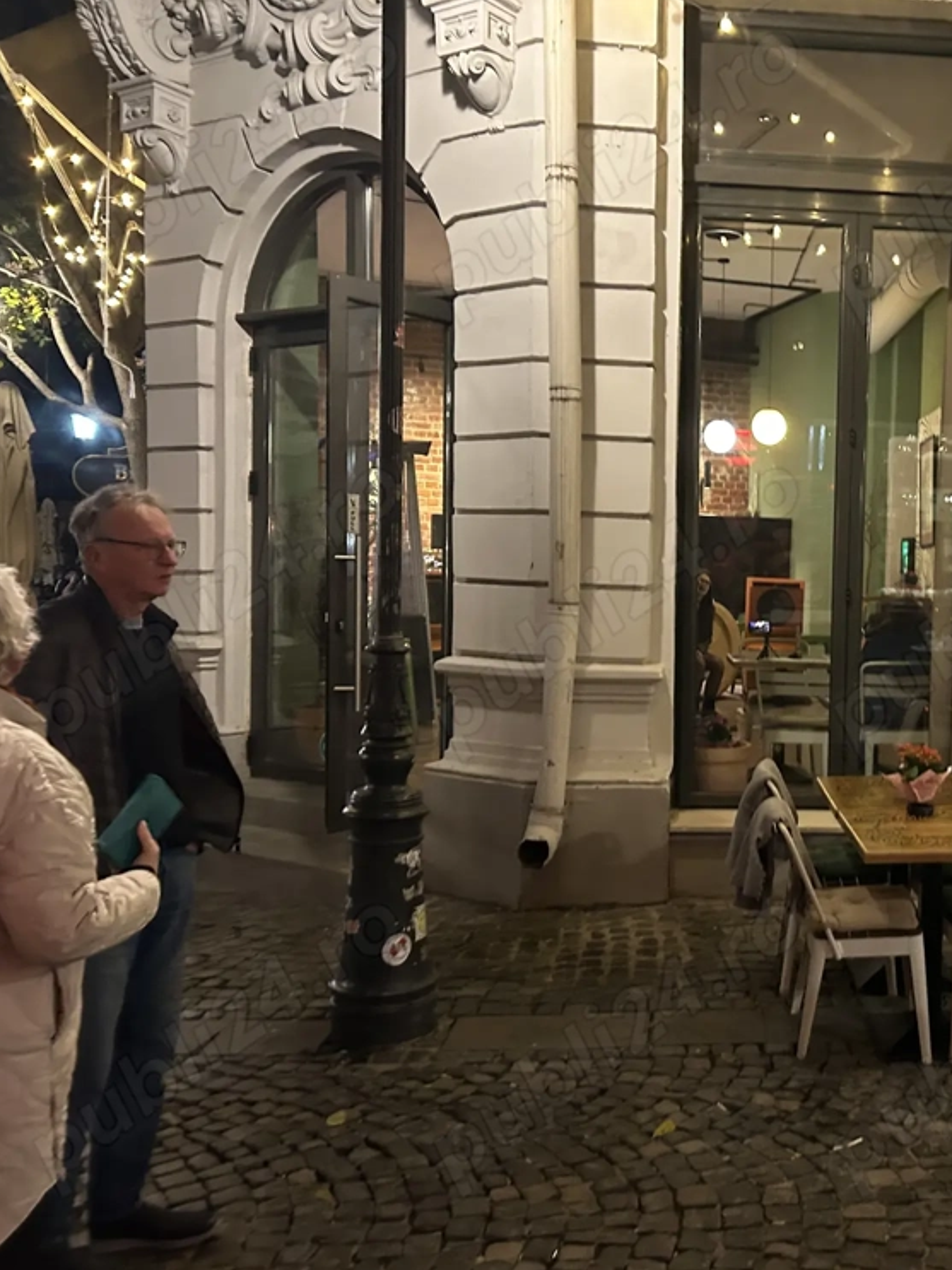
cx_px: 814
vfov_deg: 52.6
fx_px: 1284
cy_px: 634
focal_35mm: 35
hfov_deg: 38.5
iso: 500
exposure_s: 1/33
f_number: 1.5
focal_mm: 5.7
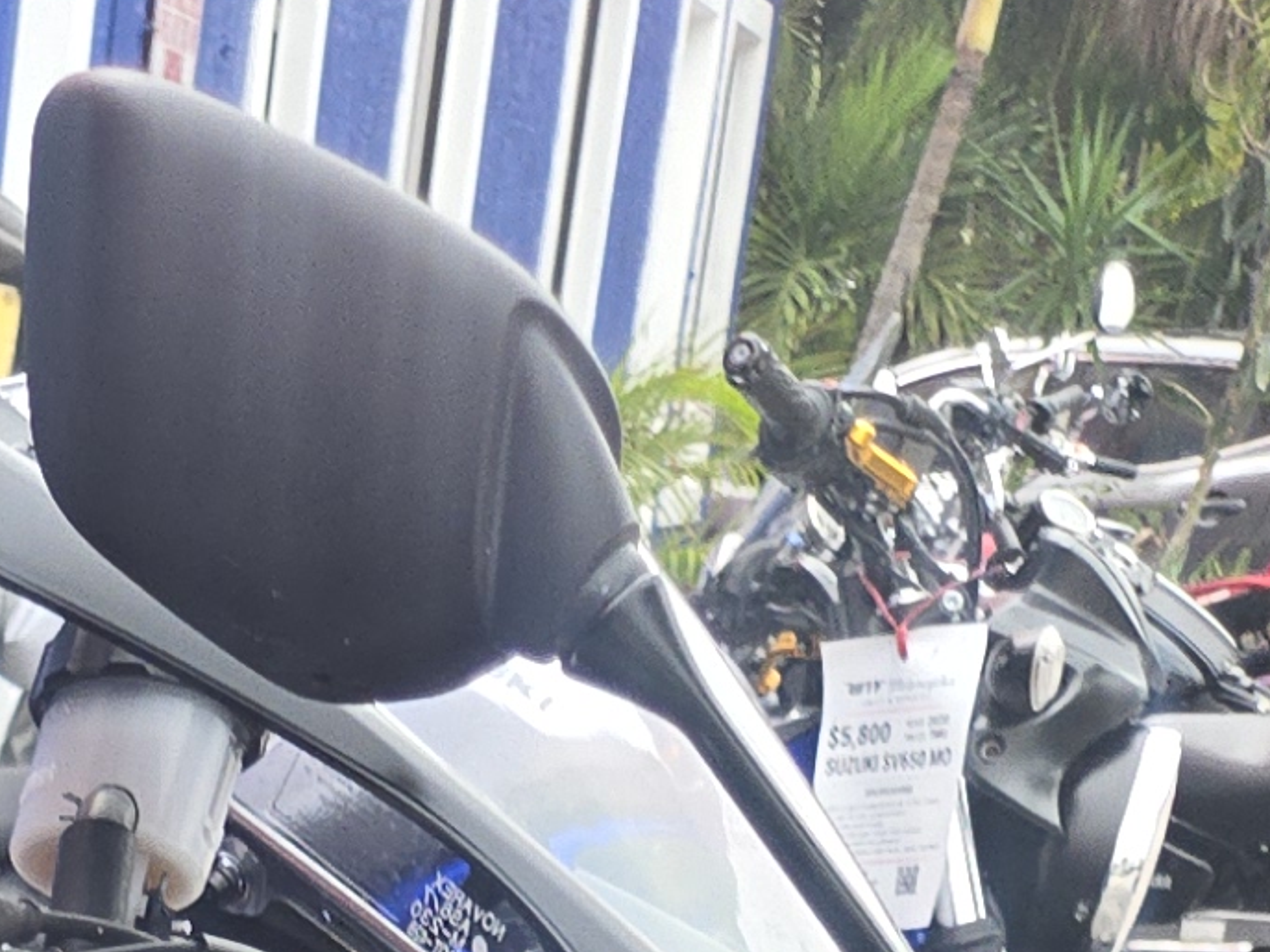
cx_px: -1137
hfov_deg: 13.1
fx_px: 4915
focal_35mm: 134
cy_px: 2686
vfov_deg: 9.2
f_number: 1.8
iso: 32
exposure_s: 1/180
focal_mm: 5.4
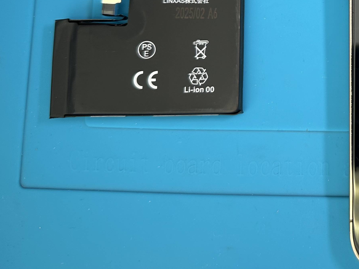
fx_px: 560
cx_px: 361
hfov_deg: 32.6
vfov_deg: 25.9
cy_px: 12
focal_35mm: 54
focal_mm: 6.86
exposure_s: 1/100
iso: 80
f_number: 1.78
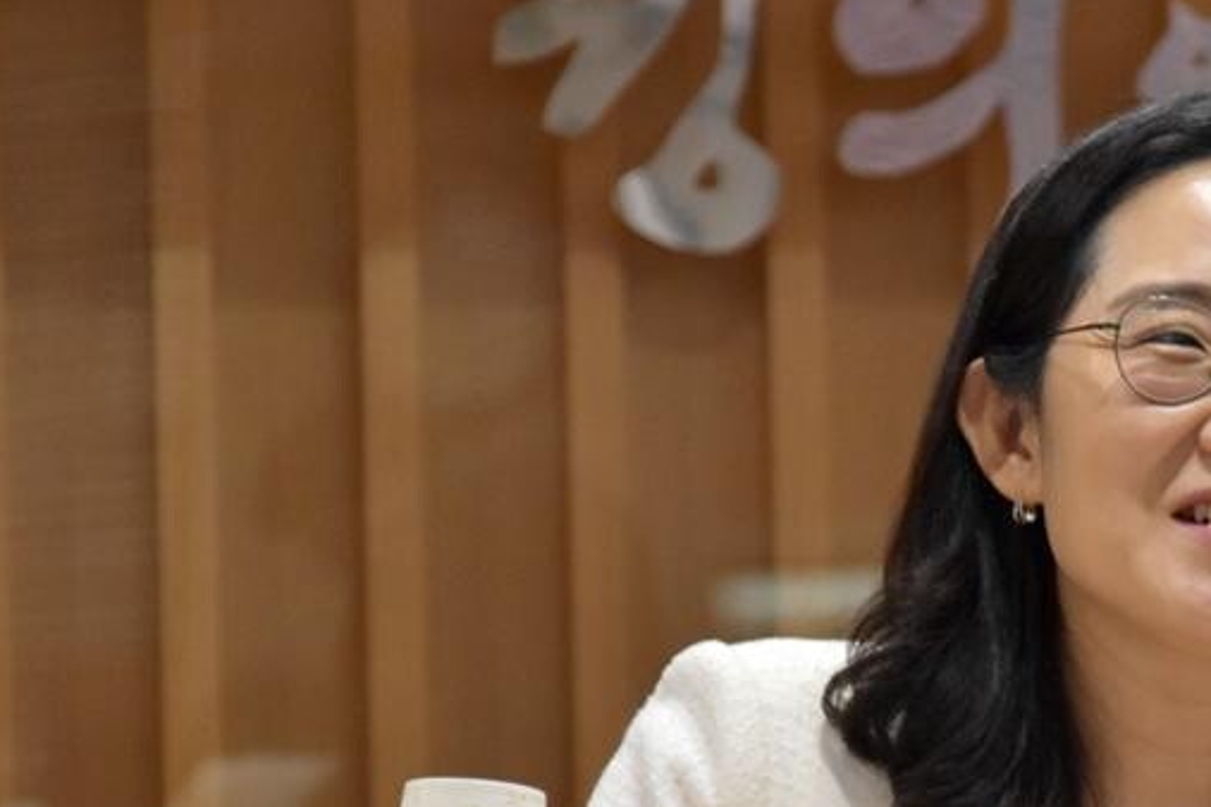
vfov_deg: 3.4
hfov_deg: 5.0
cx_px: 1061
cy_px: 770
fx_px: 13758
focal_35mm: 409
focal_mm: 135
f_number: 6
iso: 1600
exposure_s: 1/160
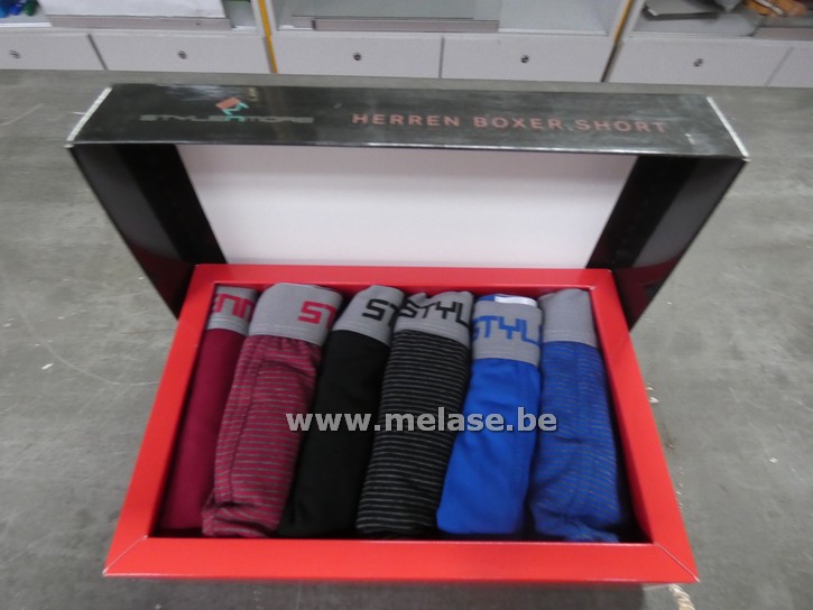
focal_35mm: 20
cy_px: 305
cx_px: 406
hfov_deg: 81.7
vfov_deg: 66.0
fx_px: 470
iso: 640
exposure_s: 1/60
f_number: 2.8
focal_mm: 3.6
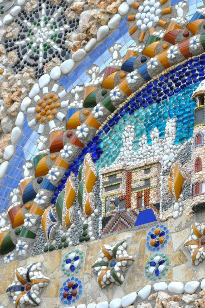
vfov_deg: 8.7
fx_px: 2031
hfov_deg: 5.8
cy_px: 154
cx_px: 223
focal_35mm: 238
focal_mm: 105
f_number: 11
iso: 1600
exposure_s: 1/500
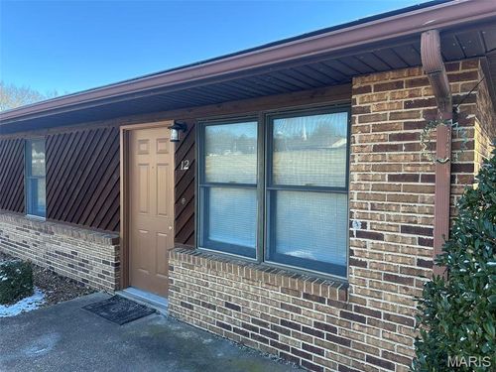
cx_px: 248
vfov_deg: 56.8
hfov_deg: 71.6
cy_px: 186
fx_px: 344
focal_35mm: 24
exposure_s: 1/414
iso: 80
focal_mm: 6.86
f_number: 1.78
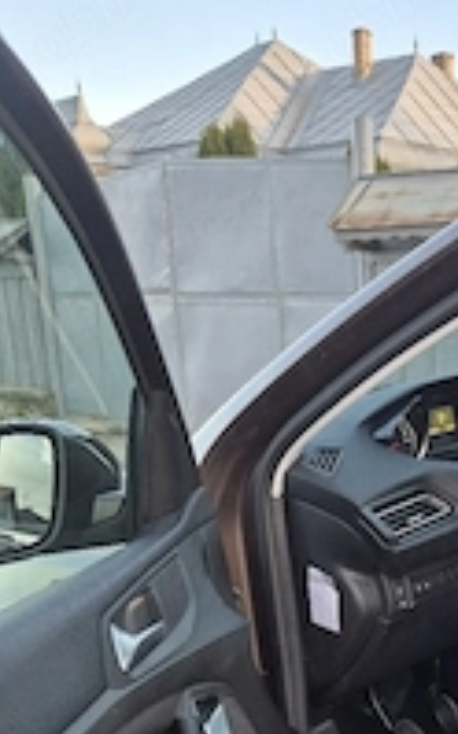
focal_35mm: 49
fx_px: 981
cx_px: 484
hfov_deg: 24.8
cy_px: 616
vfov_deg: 39.0
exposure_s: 1/182
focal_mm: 5.4
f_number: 1.8
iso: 64
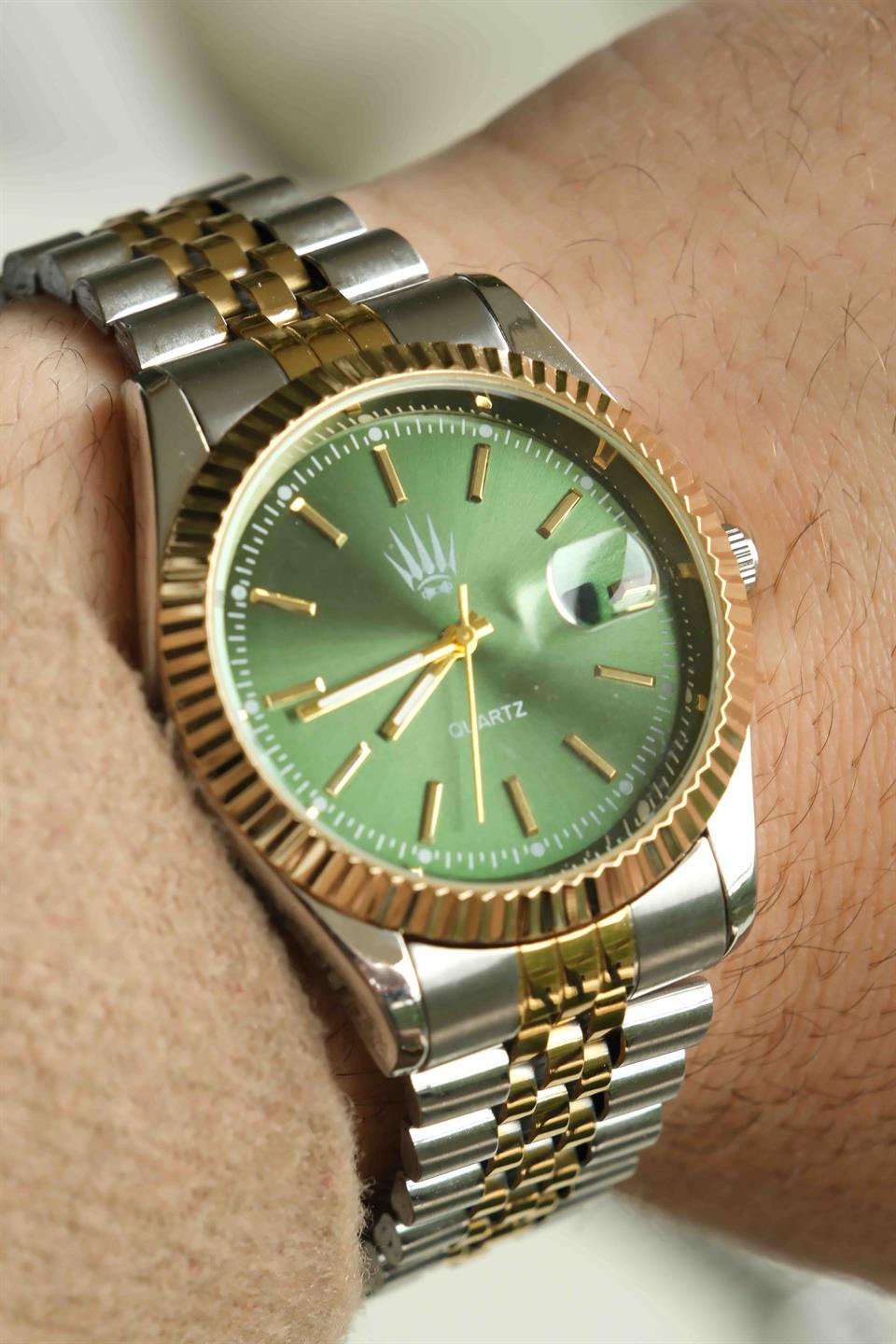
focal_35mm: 120
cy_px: 672
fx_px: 4480
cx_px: 448
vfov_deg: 17.1
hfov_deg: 11.4
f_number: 8
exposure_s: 1/40
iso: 250
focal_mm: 80
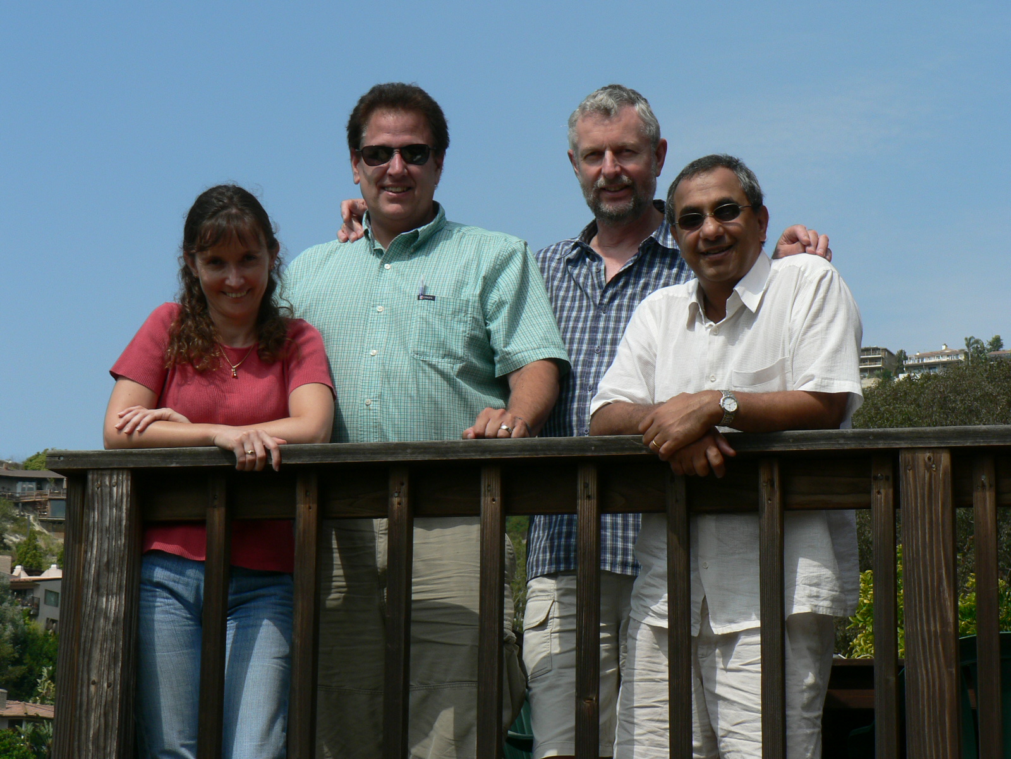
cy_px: 380
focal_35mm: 93
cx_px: 506
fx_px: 2716
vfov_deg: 15.9
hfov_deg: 21.1
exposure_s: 1/400
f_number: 5
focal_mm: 15.5
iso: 80
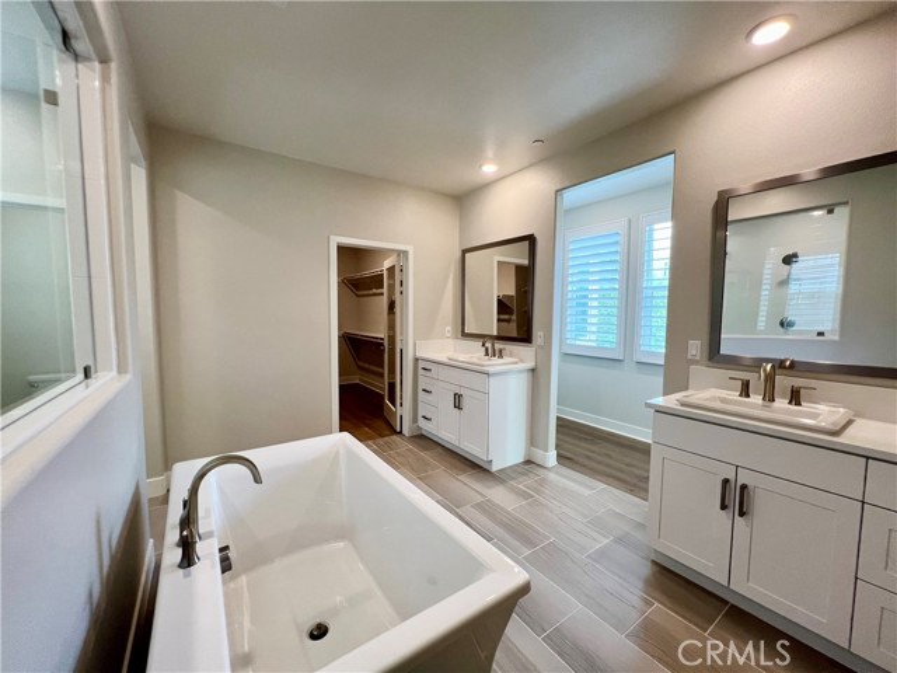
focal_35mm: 13
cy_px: 336
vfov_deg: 89.9
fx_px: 337
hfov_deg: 106.2
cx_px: 448
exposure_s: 1/120
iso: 125
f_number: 1.8
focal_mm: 1.57
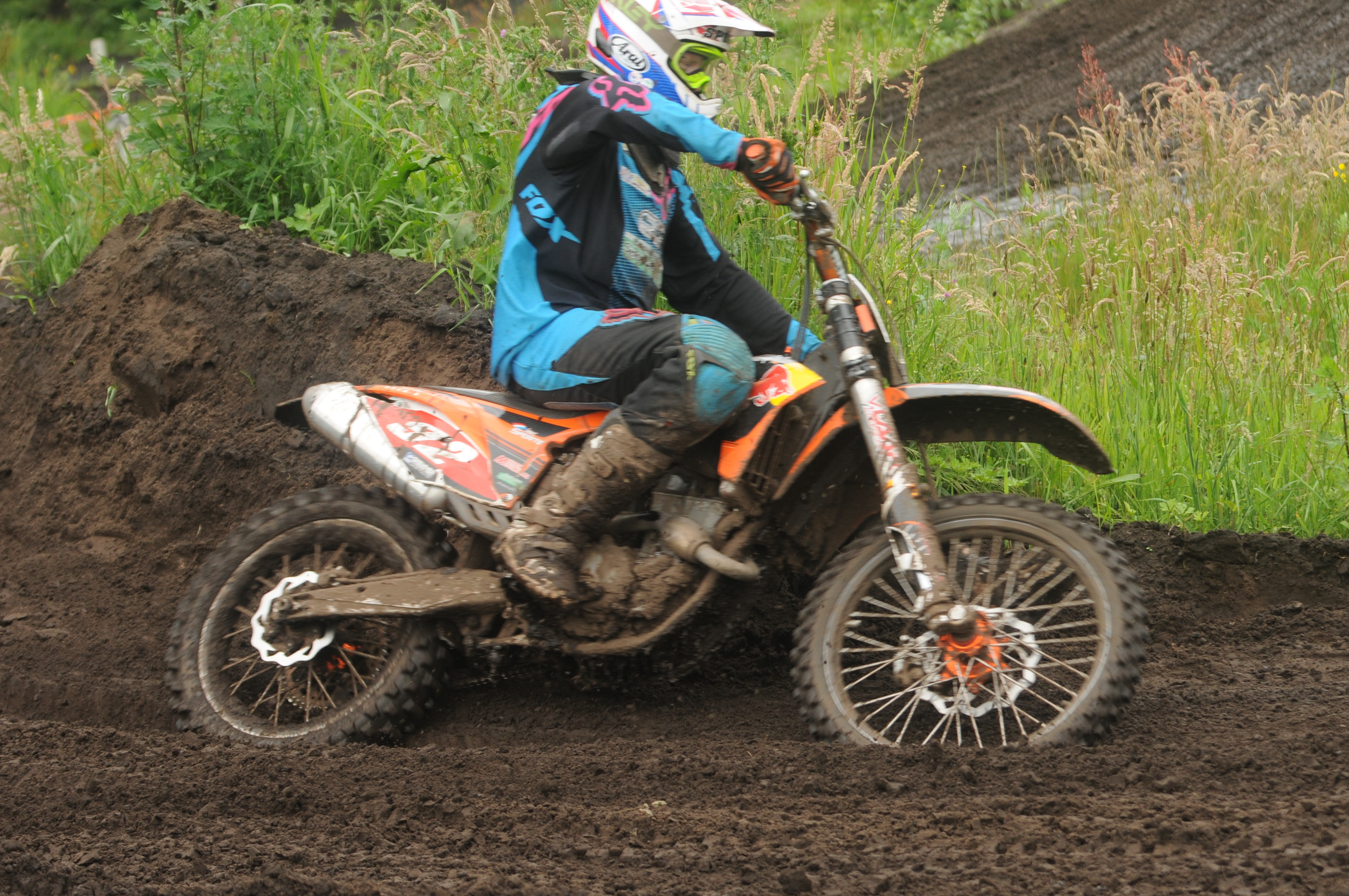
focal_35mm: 134
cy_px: 412
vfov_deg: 10.2
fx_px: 5015
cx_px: 843
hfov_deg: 15.3
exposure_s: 1/500
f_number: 3.5
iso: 200
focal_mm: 70
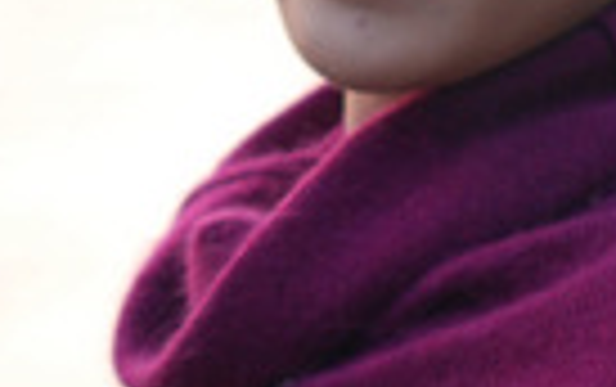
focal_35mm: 585
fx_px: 9833
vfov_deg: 2.3
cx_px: 315
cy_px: 54
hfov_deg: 3.6
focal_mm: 70
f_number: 3.2
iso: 200
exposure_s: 1/160
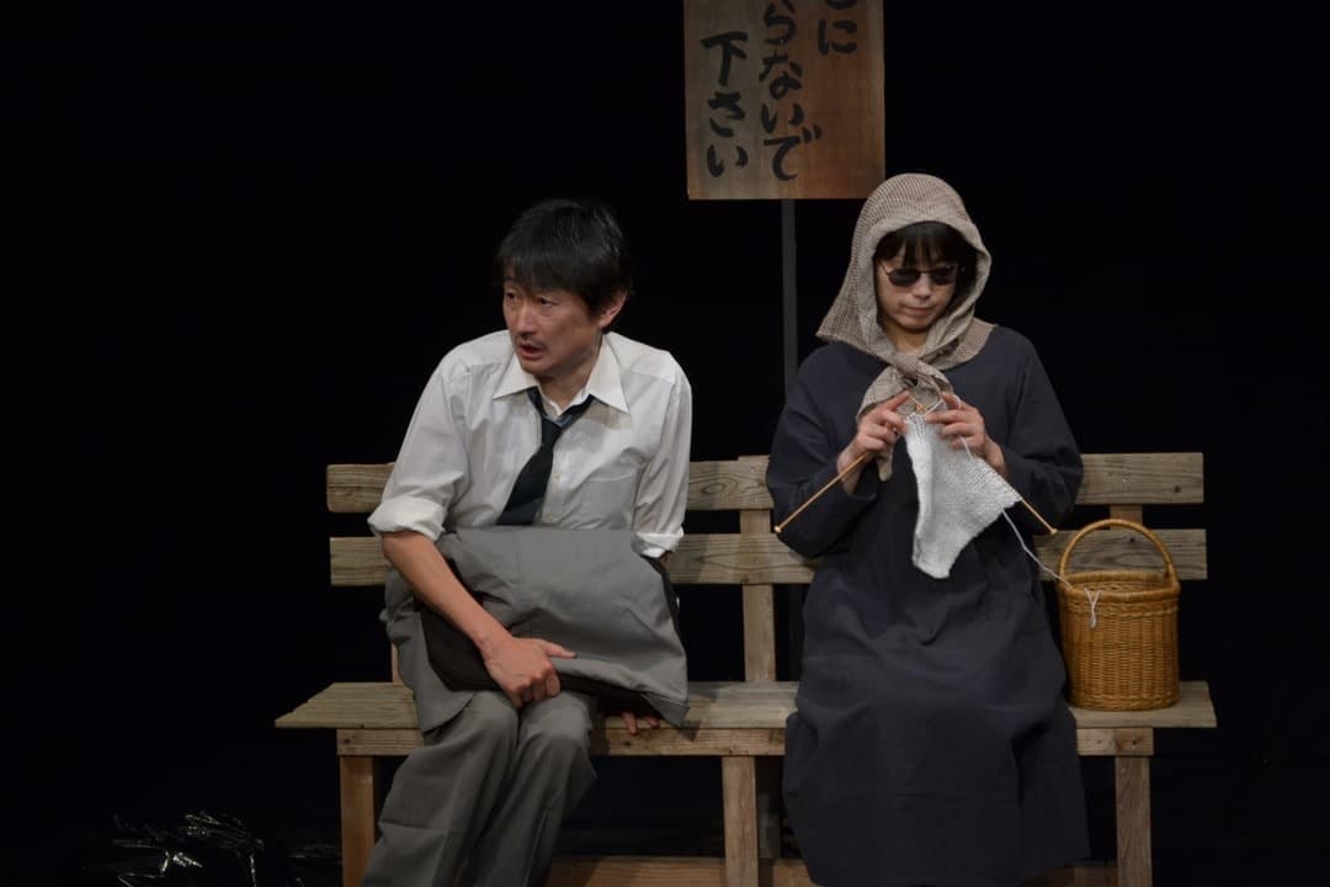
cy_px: 444
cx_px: 665
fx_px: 2881
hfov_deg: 26.0
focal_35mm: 78
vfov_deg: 17.5
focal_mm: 52
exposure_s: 1/80
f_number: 5.6
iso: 800
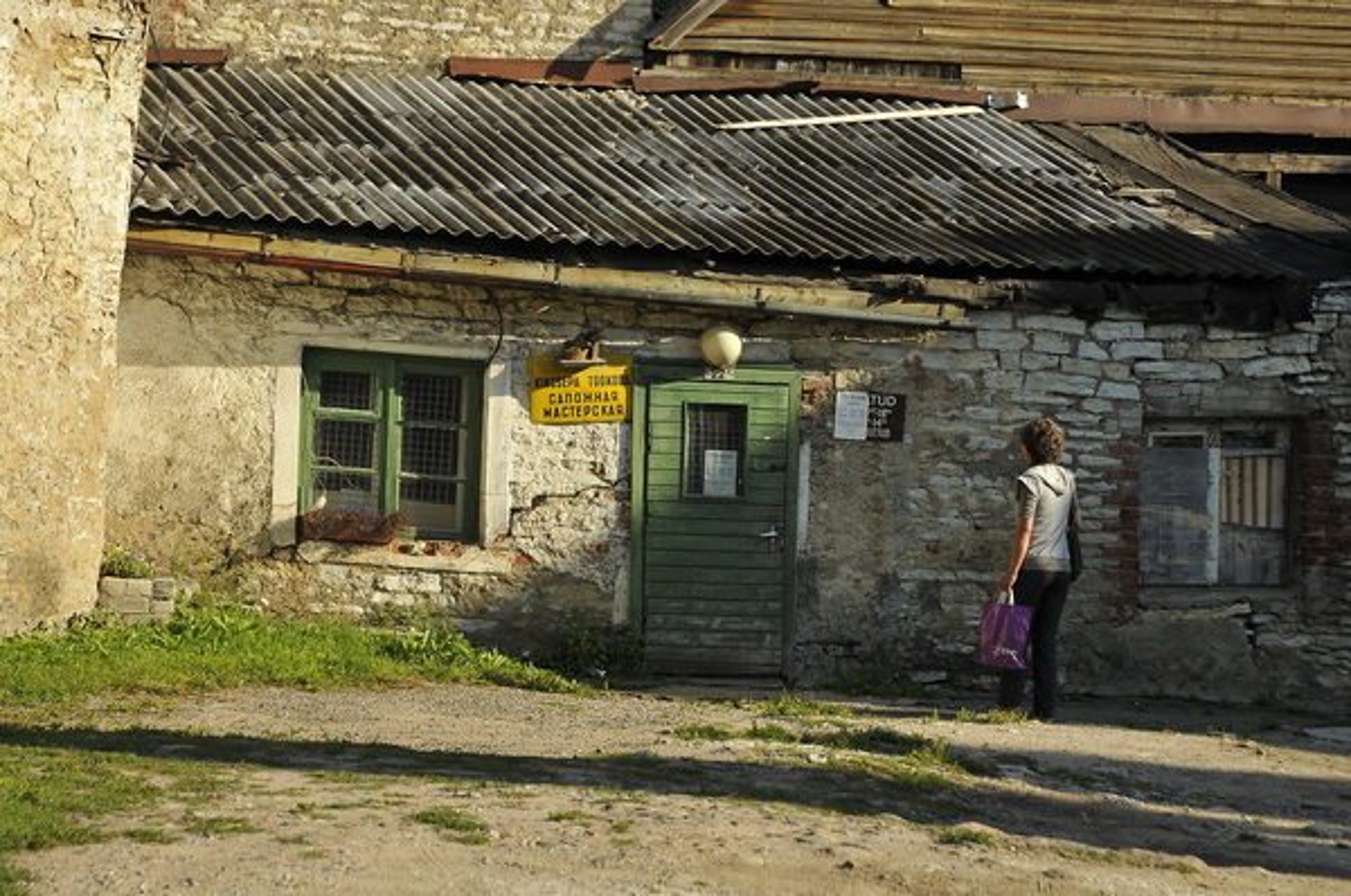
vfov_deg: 13.0
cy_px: 448
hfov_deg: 19.5
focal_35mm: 105
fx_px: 3934
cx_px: 676
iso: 200
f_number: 8
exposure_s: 1/250
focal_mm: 70
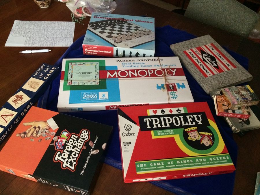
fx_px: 225
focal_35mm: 30
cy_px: 98
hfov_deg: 60.0
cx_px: 130
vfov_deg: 46.8
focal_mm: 4.12
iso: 320
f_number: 2.2
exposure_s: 1/15
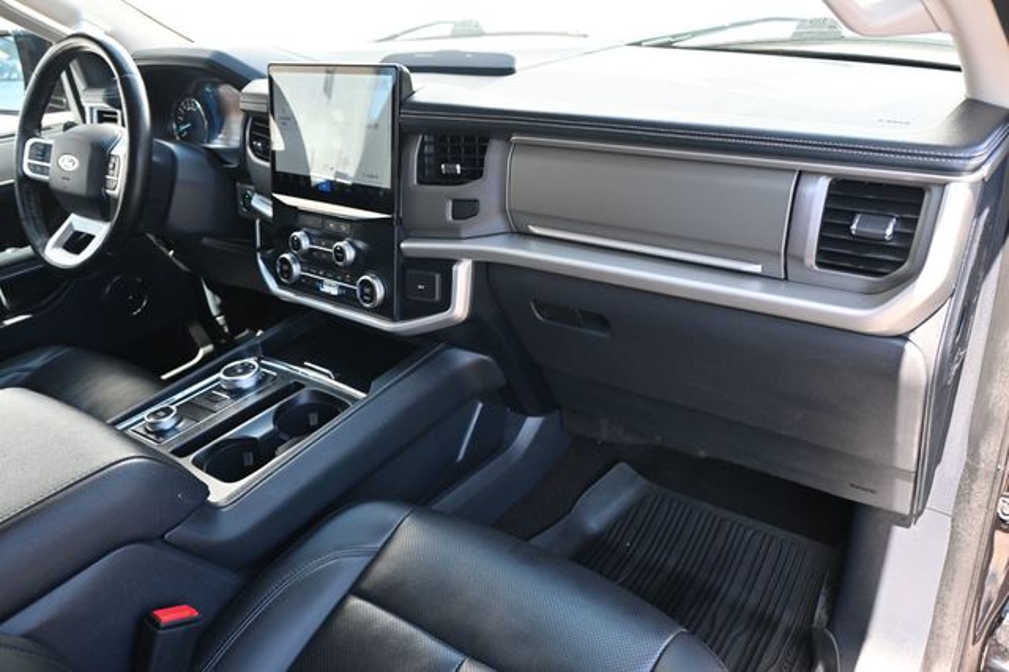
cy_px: 336
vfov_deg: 46.7
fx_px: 777
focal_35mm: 28
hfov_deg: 66.0
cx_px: 504
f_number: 3.8
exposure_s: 1/125
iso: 500
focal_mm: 18.5
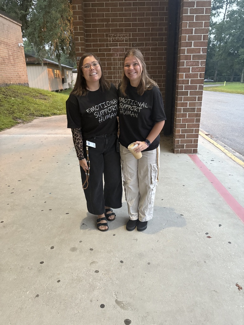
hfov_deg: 53.1
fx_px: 244
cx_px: 122
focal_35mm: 26
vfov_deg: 67.3
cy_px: 162
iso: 640
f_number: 1.6
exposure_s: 1/40
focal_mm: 5.96
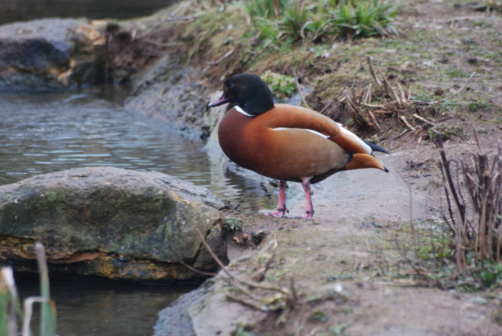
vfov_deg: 3.1
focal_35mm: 450
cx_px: 251
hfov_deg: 4.6
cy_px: 168
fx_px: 6282
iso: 400
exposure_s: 1/40
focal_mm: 300
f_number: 5.6
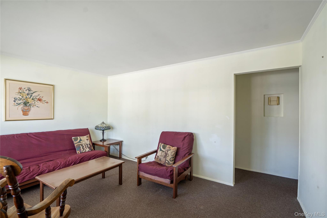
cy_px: 109
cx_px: 164
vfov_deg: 73.7
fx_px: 145
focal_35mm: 16
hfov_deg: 96.7
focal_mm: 16
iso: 500
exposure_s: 1/10
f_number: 5
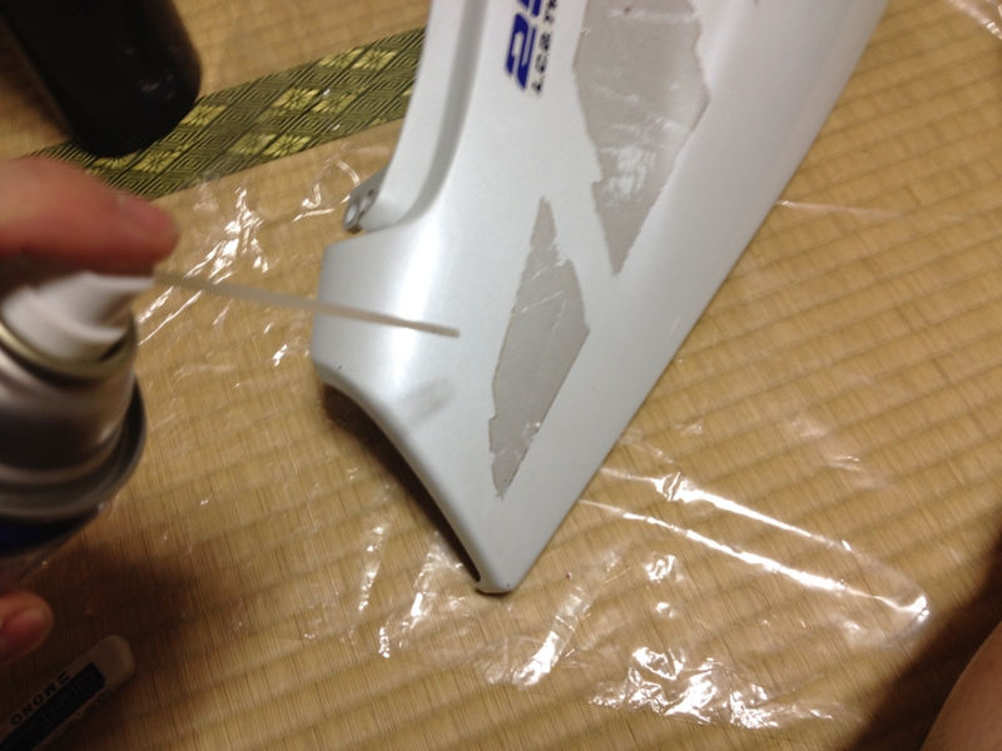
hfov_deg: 52.6
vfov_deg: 40.7
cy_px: 376
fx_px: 1013
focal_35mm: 35
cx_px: 501
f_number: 2.4
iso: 50
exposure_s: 1/20
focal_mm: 4.28
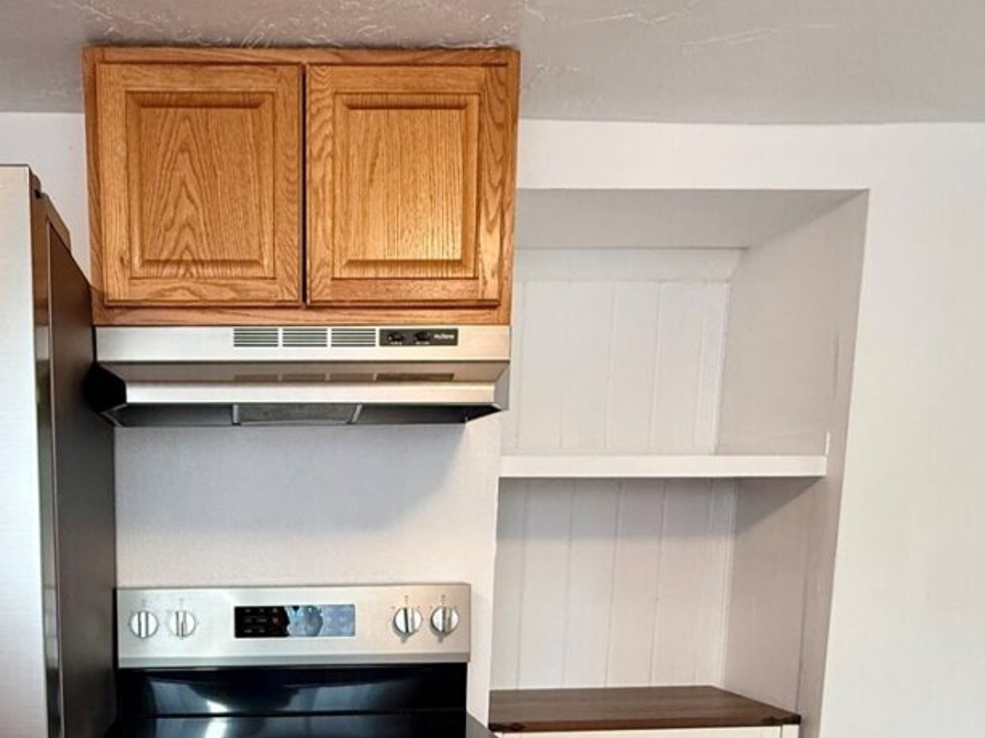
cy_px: 650
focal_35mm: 32
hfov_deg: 54.6
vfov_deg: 41.0
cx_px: 264
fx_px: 910
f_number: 2.2
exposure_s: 1/120
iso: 320
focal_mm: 2.22
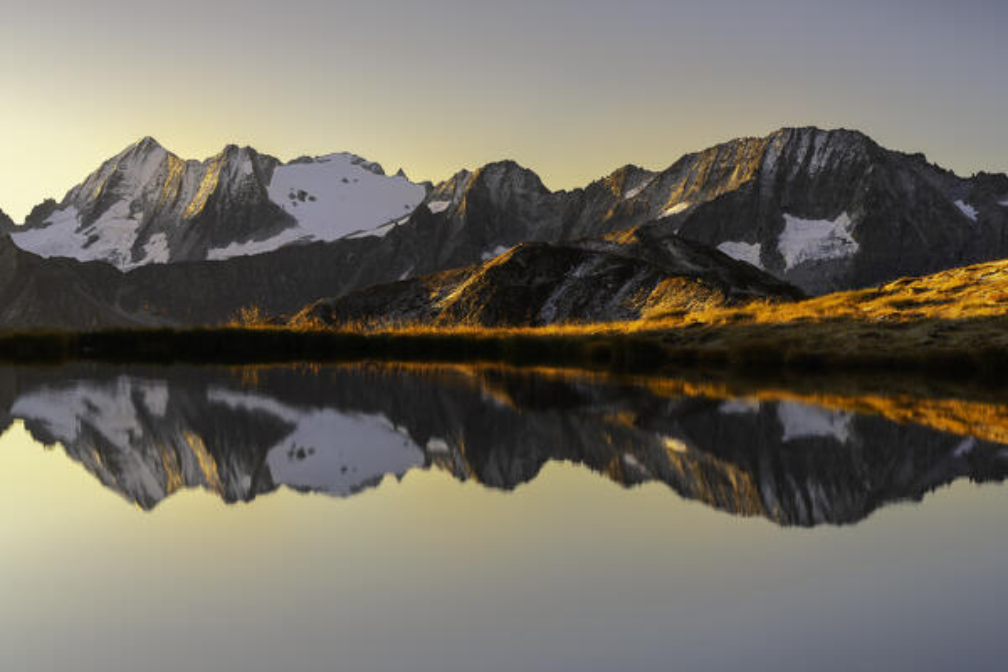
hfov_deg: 30.5
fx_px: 1848
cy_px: 336
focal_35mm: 66
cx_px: 504
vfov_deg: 20.6
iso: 100
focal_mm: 66
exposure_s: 1/3
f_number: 13
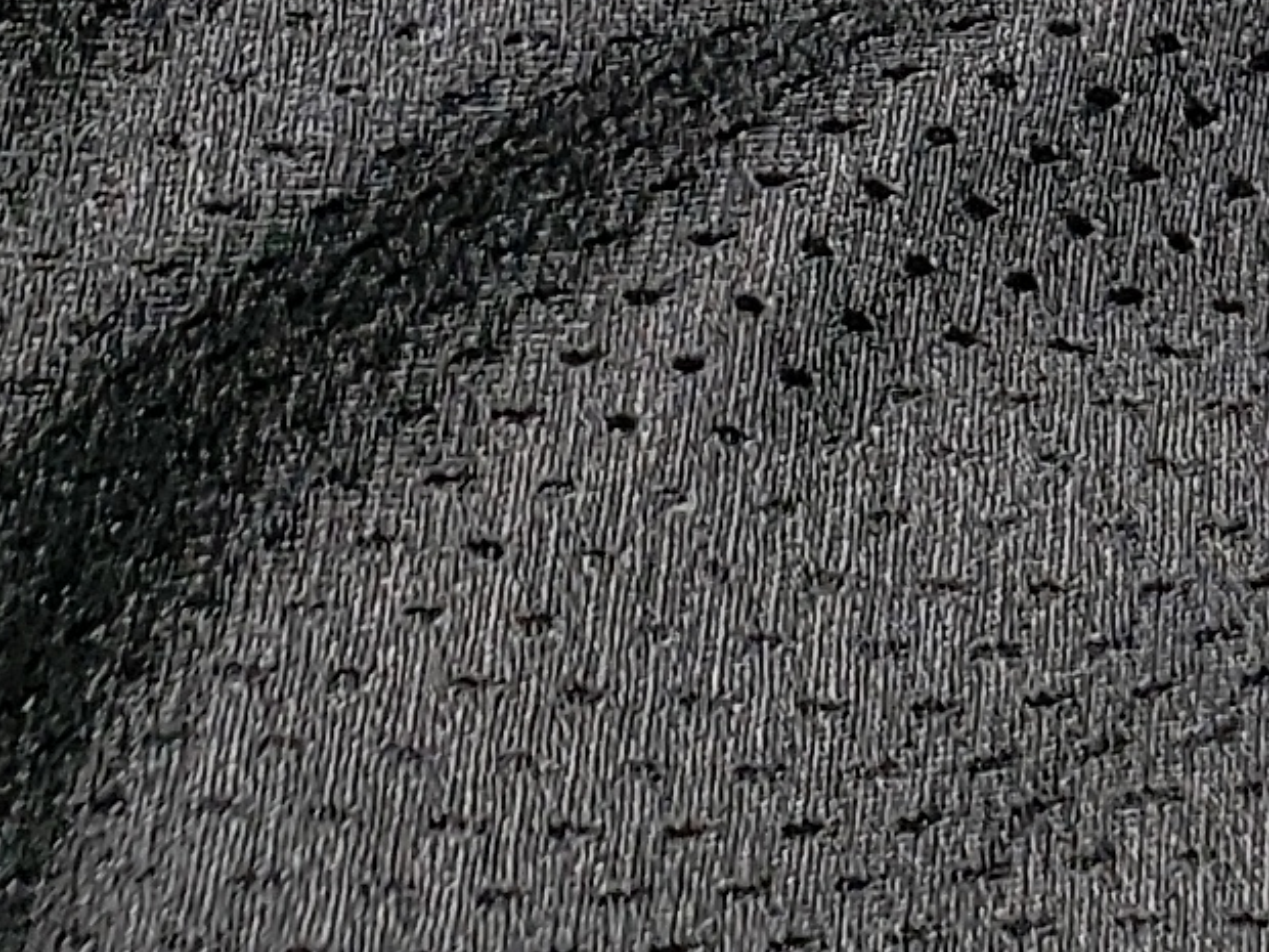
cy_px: -1554
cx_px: 2841
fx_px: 6195
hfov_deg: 10.4
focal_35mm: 169
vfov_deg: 7.9
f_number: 1.5
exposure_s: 1/167
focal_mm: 4.3
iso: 50
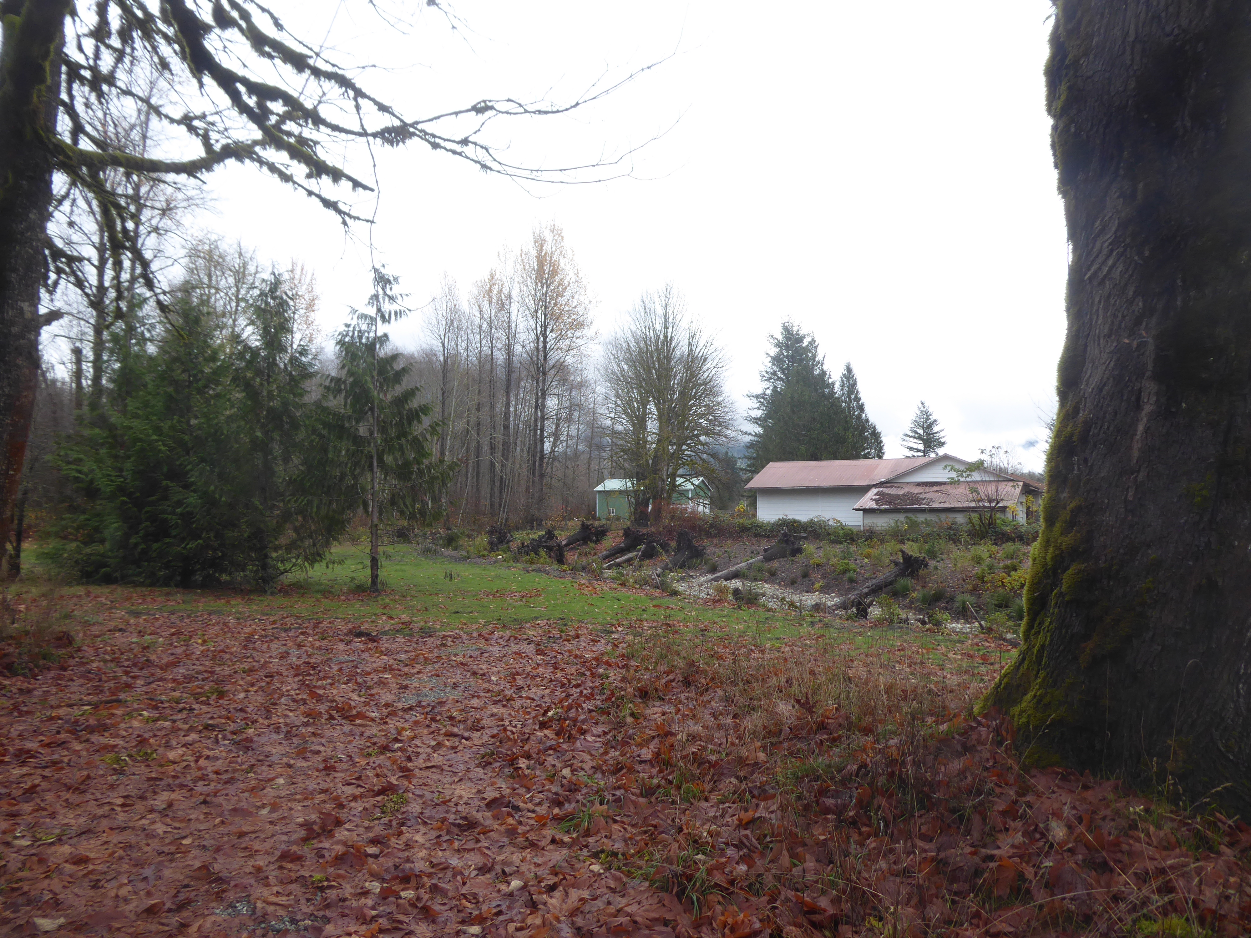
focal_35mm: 24
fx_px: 867
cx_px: 626
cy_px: 469
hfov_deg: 71.6
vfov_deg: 56.8
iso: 80
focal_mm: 4.3
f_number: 3.3
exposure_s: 1/160
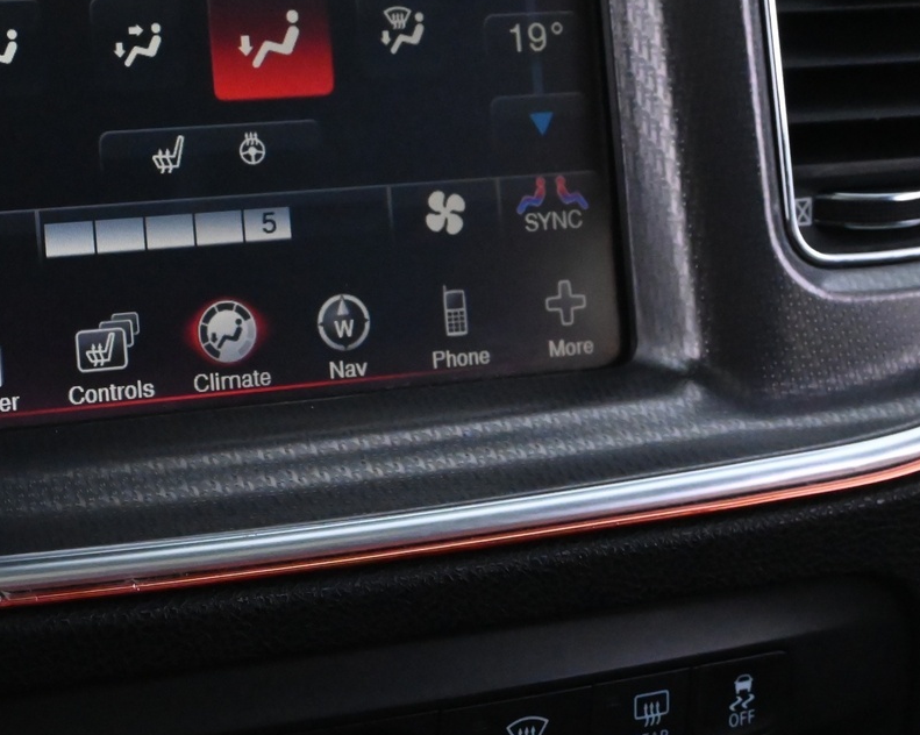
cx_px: 167
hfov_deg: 24.9
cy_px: 171
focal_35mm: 75
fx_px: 2041
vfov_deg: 20.2
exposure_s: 1/40
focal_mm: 26
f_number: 5.6
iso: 6400
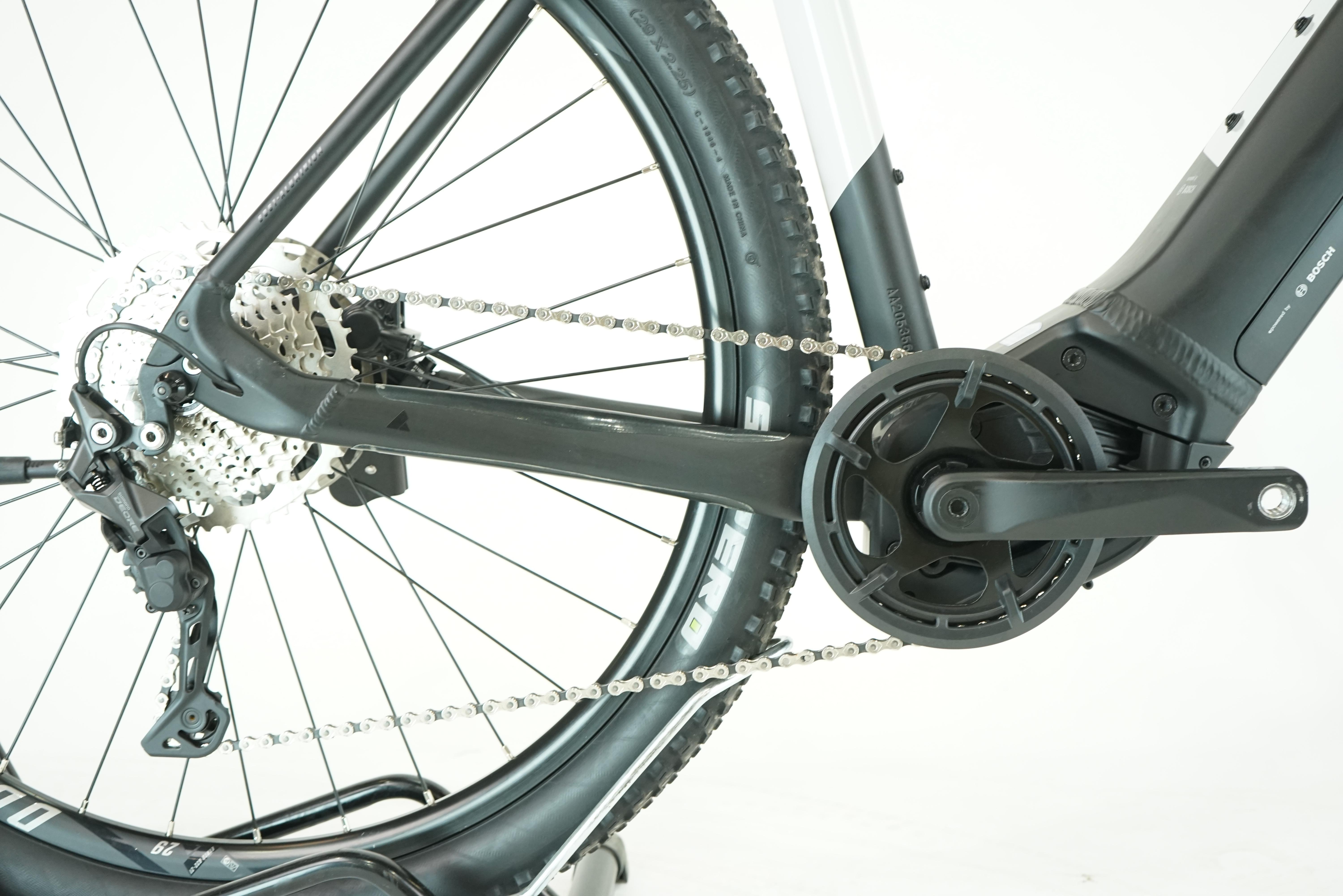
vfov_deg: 33.4
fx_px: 1492
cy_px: 448
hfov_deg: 48.5
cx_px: 672
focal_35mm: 40
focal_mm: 40
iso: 1600
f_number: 5
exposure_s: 1/125
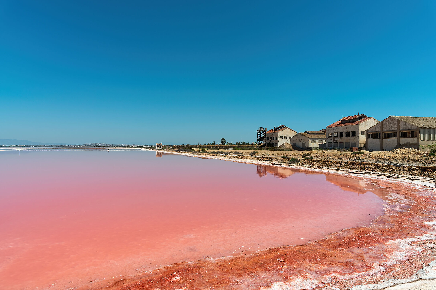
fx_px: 290
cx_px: 218
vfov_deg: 53.1
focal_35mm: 24
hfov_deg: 73.8
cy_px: 145
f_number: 8
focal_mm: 24
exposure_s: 1/800
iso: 100
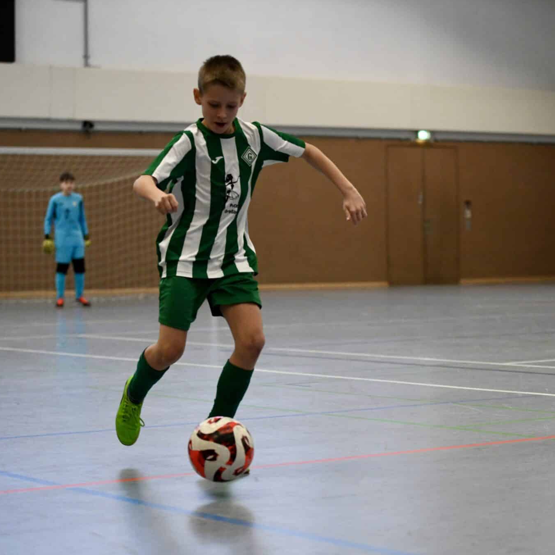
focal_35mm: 90
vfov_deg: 19.3
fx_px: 1633
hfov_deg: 19.3
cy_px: 278
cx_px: 309
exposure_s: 1/1250
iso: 5000
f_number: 2.8
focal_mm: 70
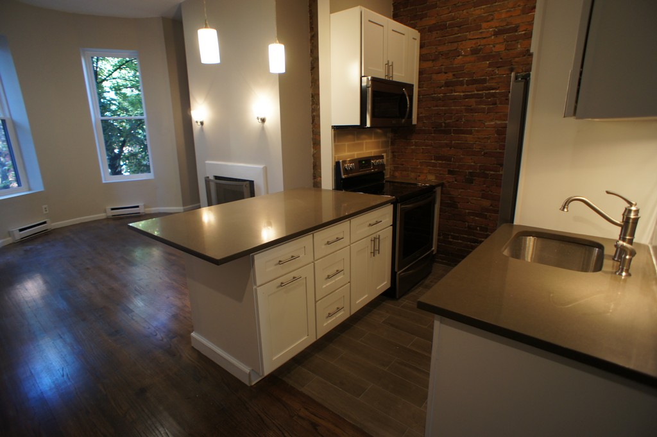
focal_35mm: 24
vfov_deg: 53.1
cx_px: 328
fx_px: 438
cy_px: 218
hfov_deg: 73.8
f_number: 2.8
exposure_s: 1/30
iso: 250
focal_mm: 16
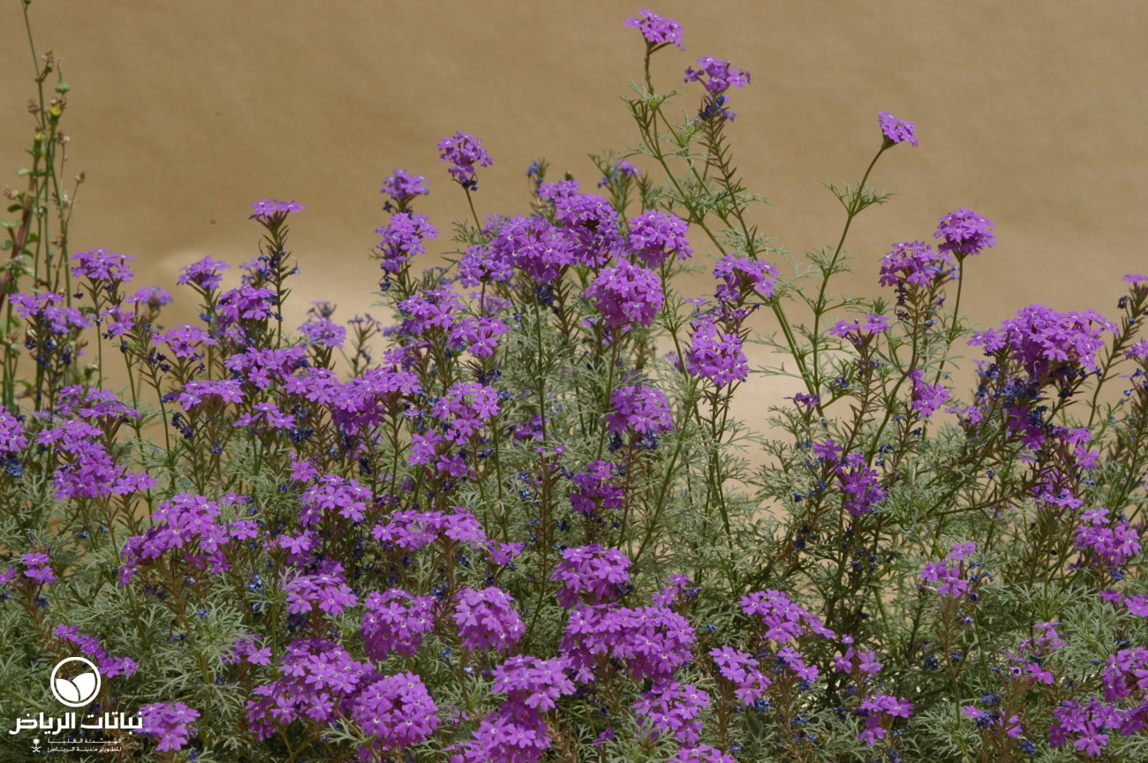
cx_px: 574
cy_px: 382
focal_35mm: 99
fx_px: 3154
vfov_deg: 13.8
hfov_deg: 20.6
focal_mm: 66
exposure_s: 1/200
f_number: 13
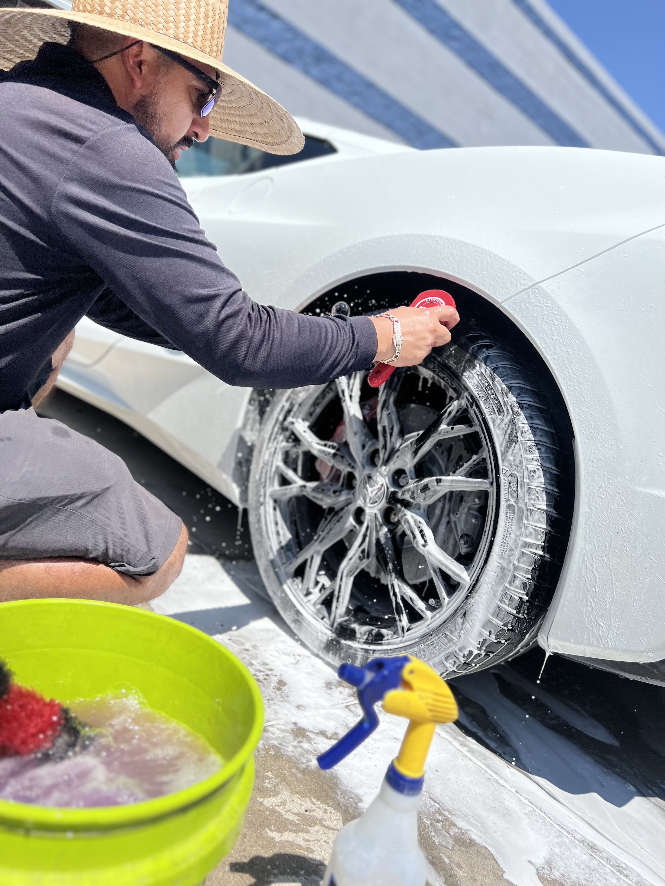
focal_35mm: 26
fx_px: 666
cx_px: 332
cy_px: 443
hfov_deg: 53.1
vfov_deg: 67.3
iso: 50
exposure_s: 1/4630
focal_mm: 5.7
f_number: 1.5
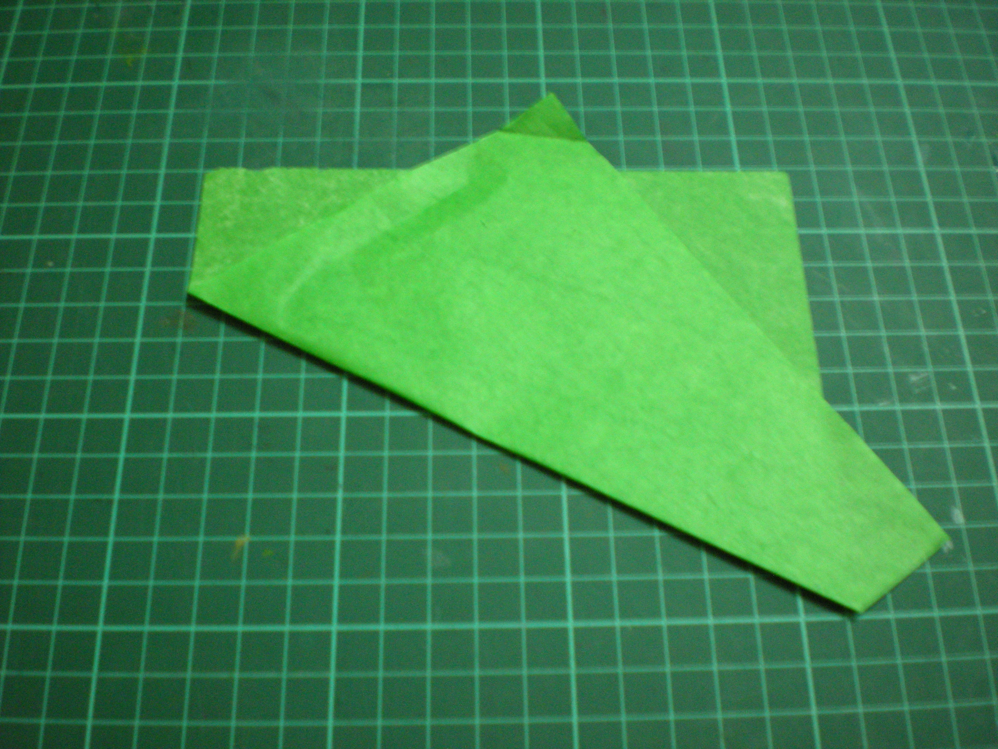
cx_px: 499
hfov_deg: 49.0
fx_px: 1096
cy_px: 374
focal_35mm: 38
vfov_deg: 37.7
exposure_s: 1/8.1
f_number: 3.1
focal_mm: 6.3
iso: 339
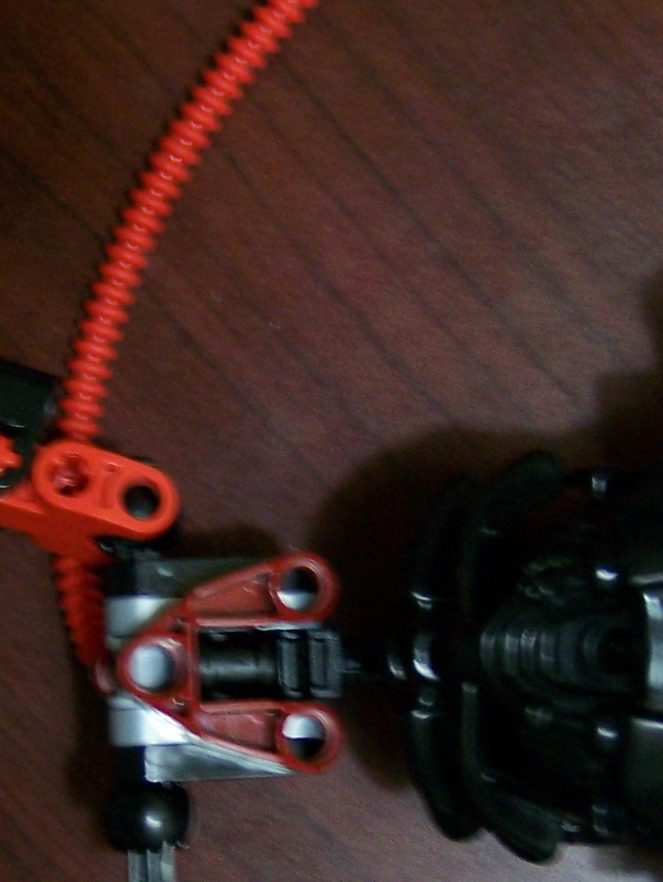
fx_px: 2576
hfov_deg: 14.7
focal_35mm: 101
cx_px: 309
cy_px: 673
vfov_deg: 19.3
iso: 160
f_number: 2.8
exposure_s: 1/8
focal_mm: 6.3
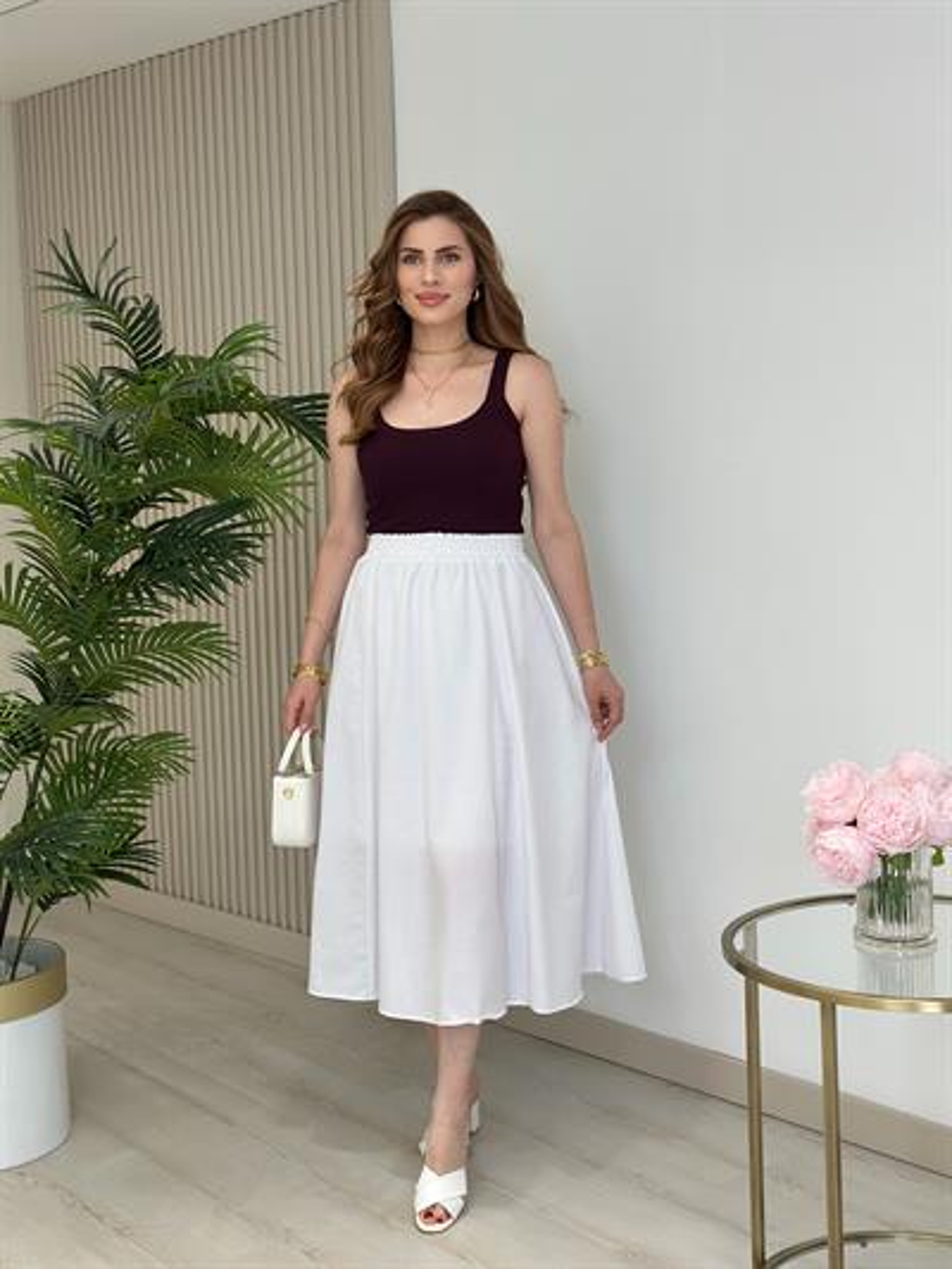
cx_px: 476
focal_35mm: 48
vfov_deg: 39.6
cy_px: 634
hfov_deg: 30.3
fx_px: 1759
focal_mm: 6.86
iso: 80
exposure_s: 1/414
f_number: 1.78
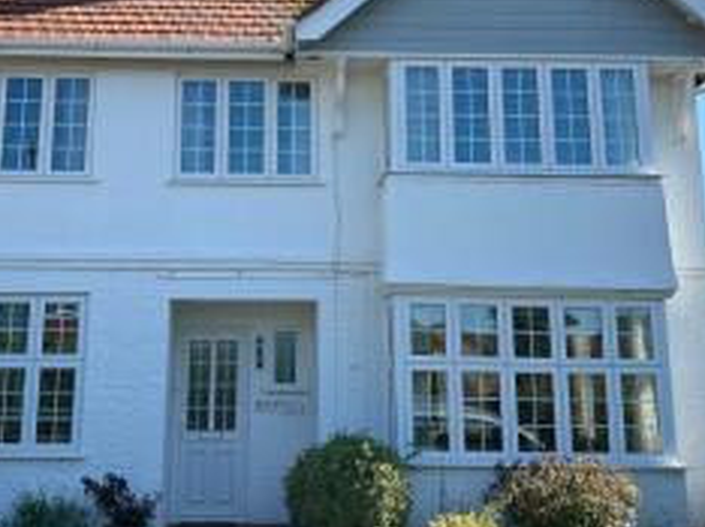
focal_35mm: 47
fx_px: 956
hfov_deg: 40.3
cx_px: 288
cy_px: 170
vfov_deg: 30.6
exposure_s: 1/3077
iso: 50
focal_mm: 5.7
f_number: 1.5
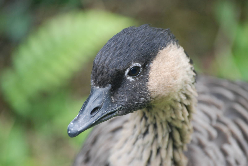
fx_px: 2276
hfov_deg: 6.2
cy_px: 83
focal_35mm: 330
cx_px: 124
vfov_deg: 4.2
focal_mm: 220
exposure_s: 1/60
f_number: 5.3
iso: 400
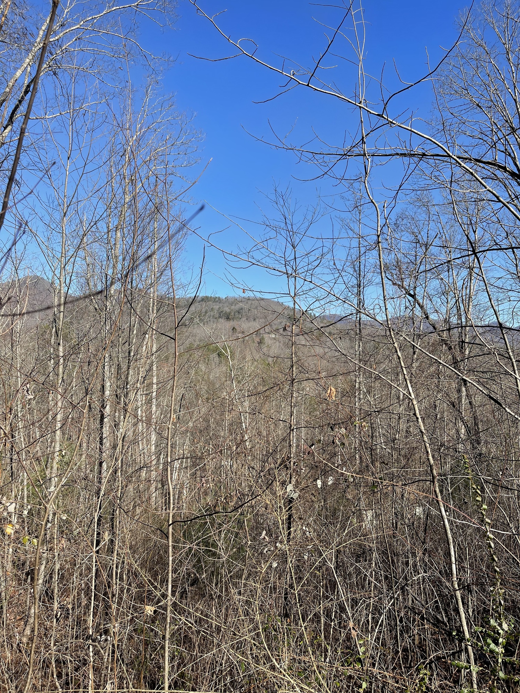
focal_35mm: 26
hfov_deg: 53.1
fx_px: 521
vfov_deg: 67.3
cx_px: 260
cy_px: 346
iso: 32
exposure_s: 1/2247
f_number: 1.6
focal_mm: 5.1
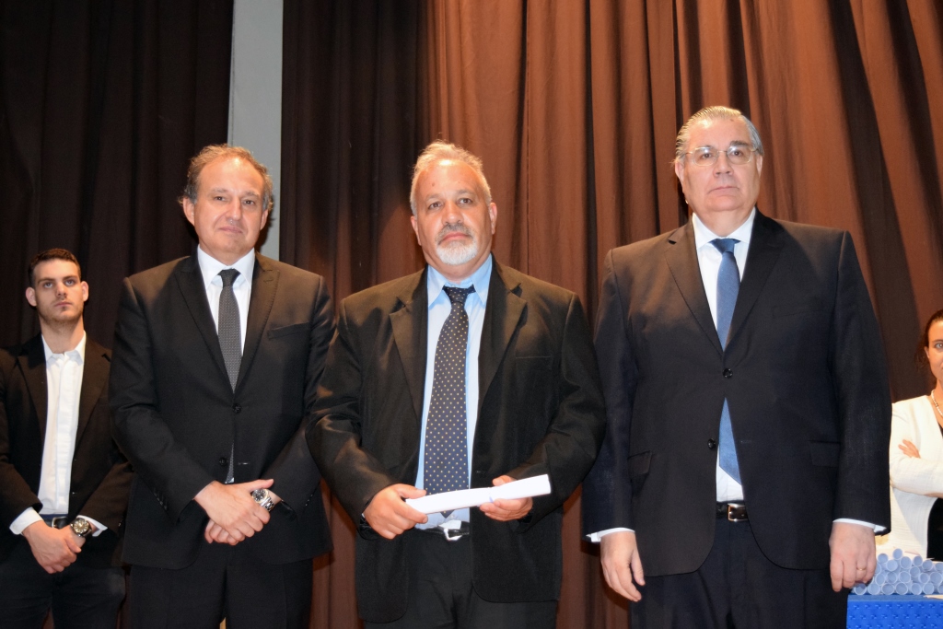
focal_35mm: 57
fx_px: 1493
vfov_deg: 23.8
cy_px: 314
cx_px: 472
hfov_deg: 35.0
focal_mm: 38
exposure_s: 1/60
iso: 3200
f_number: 4.8
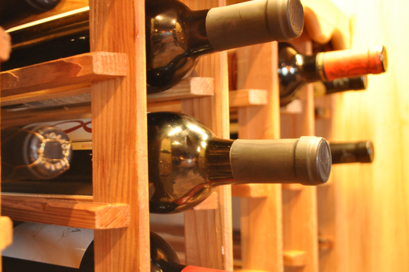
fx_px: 443
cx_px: 204
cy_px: 136
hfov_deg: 49.6
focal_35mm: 39
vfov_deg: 34.1
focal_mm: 26
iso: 1600
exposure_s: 1/6
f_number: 4.2
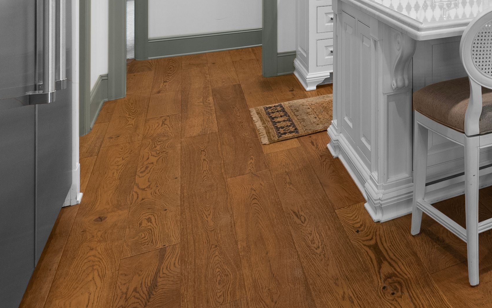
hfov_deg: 37.3
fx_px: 550
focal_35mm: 41
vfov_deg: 27.1
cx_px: 583
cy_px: -75
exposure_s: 1/3
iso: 200
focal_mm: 16
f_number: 8
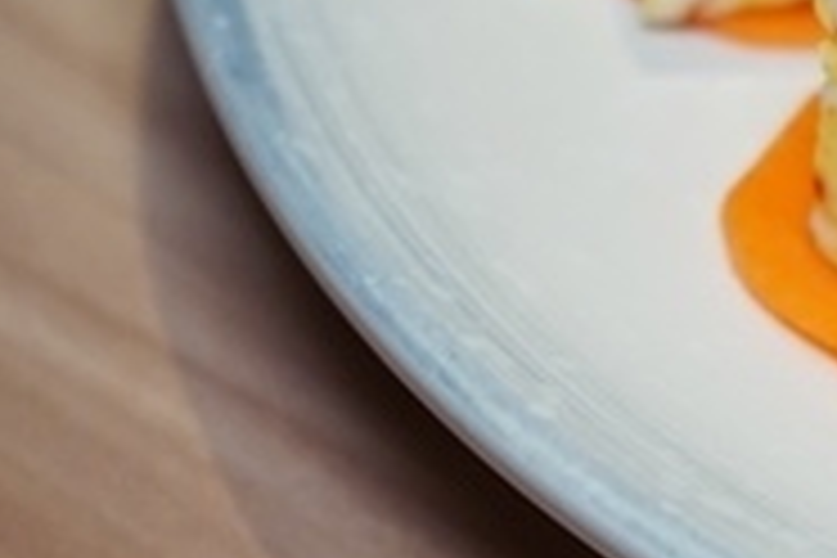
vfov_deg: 6.7
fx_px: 4789
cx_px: 1242
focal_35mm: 206
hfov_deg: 9.7
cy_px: 142
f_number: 4.5
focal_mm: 48
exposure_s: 1/60
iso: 500
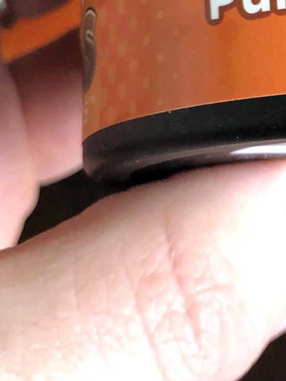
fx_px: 1001
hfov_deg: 15.2
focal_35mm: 91
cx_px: 415
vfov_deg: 21.3
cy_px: 95
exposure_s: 1/15
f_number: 1.8
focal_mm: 3.99
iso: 100
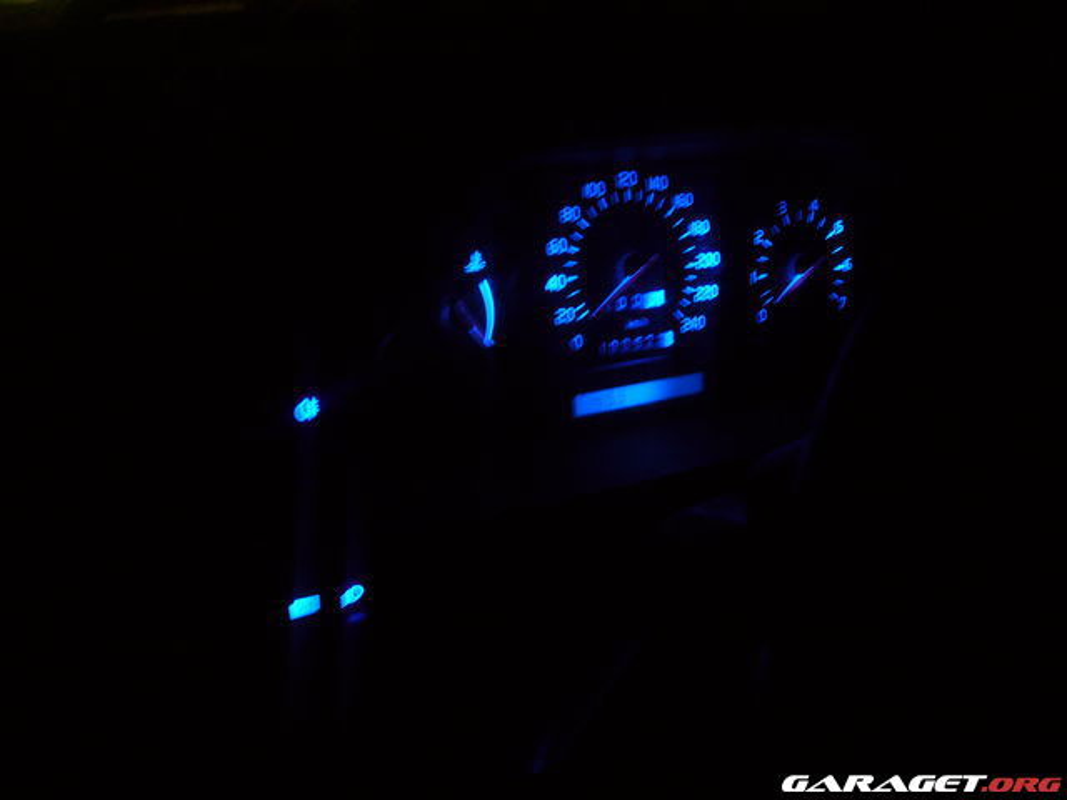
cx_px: 534
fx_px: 1079
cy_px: 400
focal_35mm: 35
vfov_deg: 40.7
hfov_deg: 52.6
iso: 200
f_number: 2.8
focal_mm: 5.8
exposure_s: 1/8
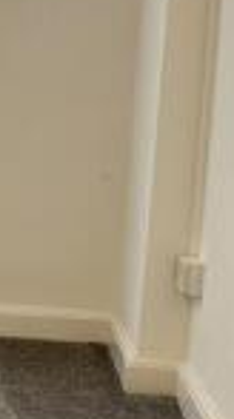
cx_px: -472
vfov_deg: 20.6
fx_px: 1155
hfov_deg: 9.2
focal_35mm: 104
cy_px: 261
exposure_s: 1/50
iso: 125
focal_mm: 6.86
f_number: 1.78
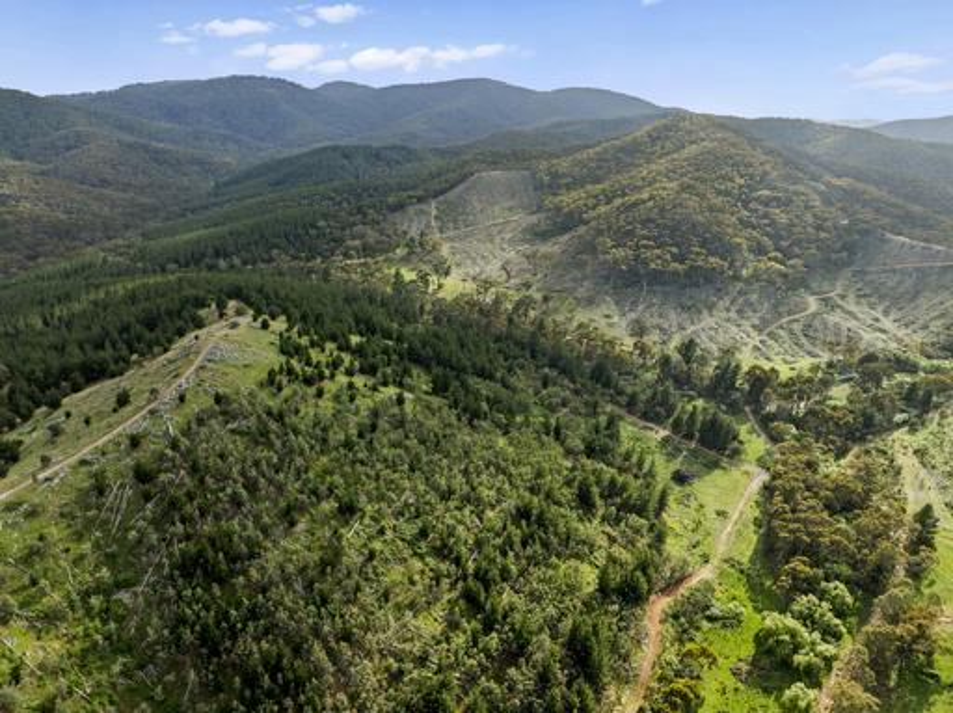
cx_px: 476
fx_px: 660
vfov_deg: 56.7
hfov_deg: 71.6
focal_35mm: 24
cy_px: 356
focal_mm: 12.29
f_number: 2.8
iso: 420
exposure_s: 1/3200
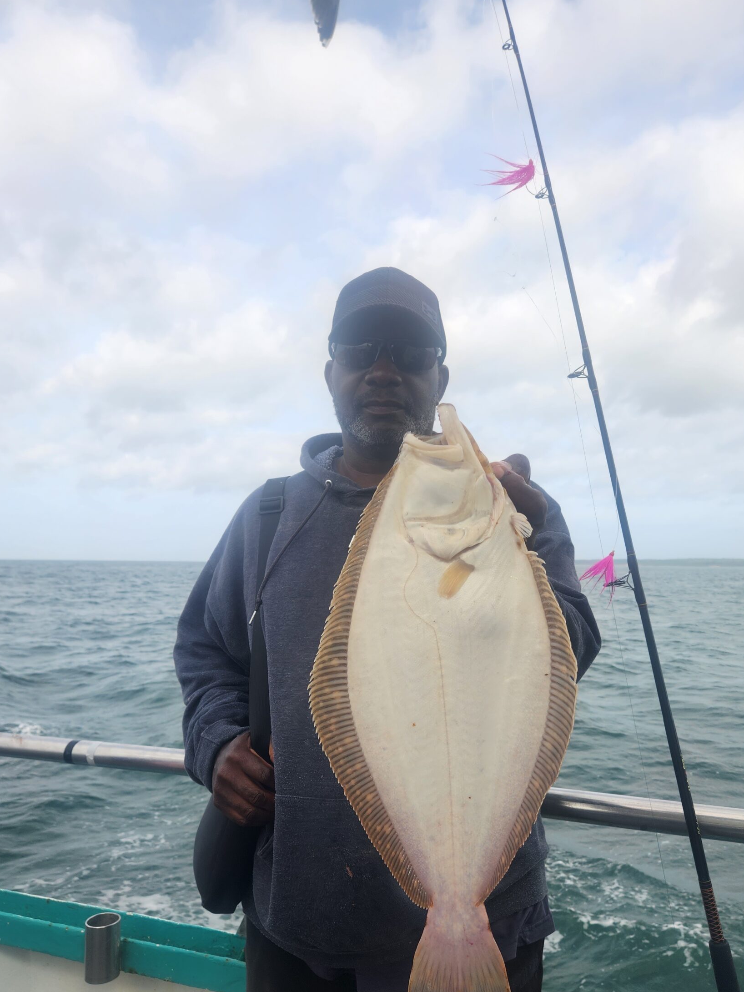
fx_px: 774
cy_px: 580
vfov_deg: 64.9
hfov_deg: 51.2
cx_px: 422
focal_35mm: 27
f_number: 1.8
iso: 20
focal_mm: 5.4
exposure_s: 1/952
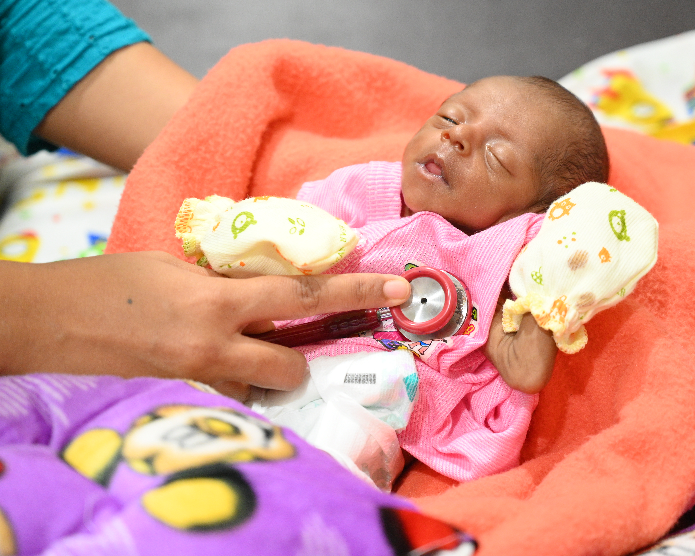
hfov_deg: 24.1
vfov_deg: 19.4
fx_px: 1625
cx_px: 365
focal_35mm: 79
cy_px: 278
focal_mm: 70
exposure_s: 1/125
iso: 3200
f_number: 4
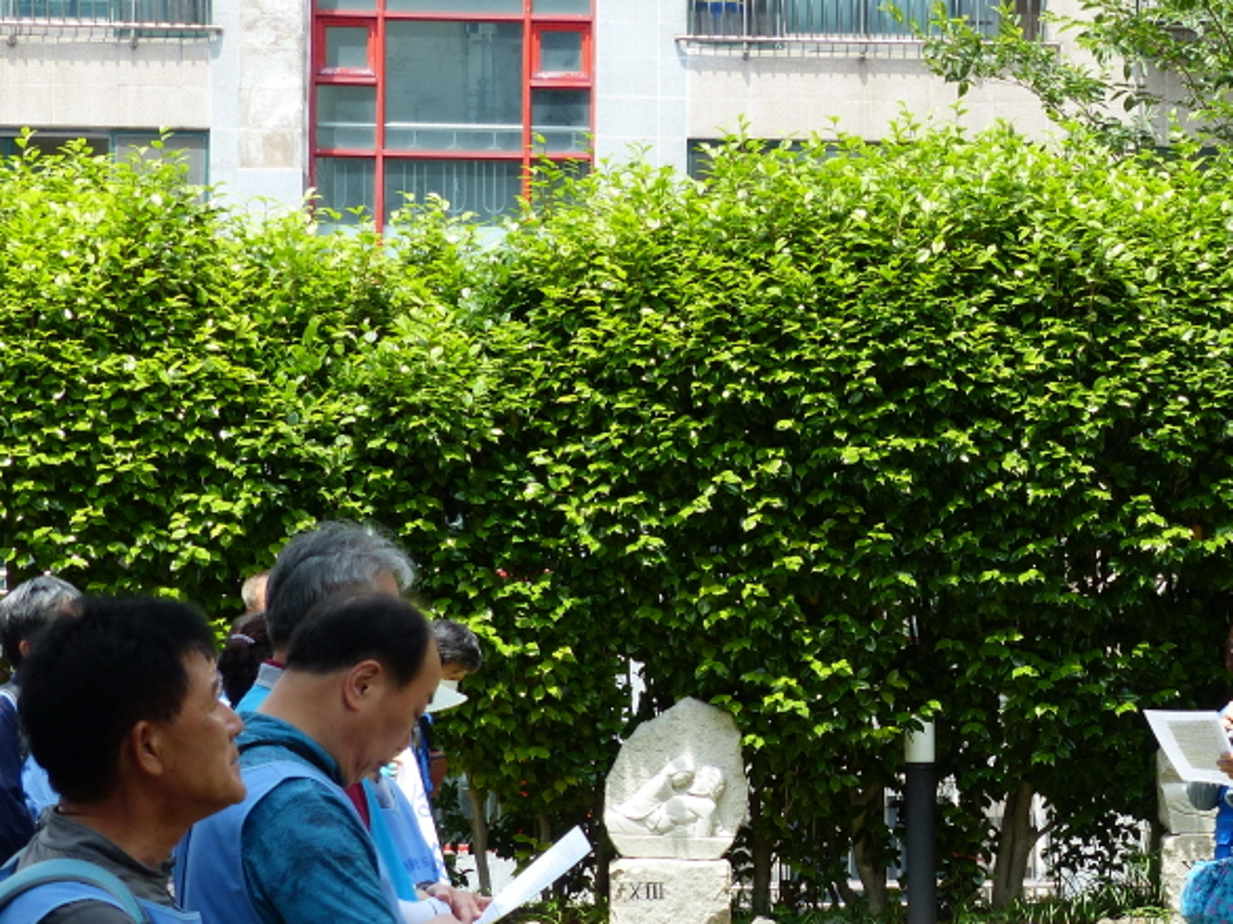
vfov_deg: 16.1
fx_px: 3276
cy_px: 525
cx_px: 1002
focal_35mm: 92
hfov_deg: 21.0
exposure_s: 1/250
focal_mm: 9.8
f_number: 4
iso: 100
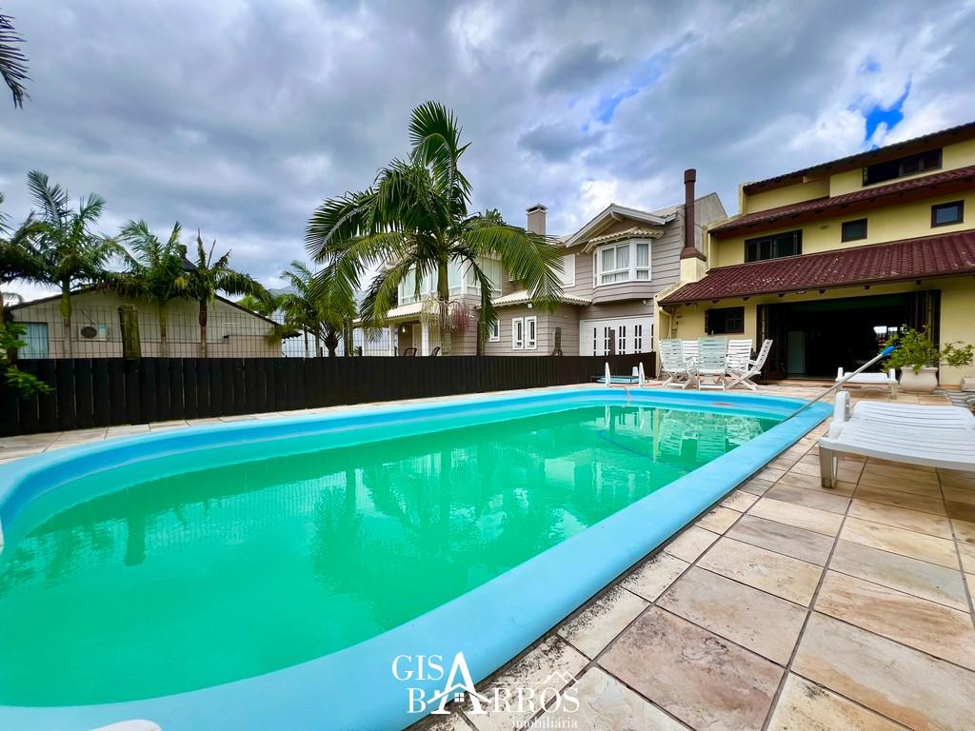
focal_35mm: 13
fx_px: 366
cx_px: 488
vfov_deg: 89.9
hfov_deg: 106.2
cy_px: 366
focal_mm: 1.57
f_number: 1.8
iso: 32
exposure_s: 1/605
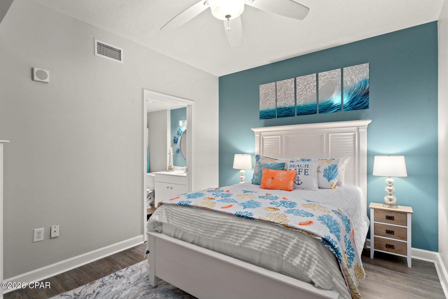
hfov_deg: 90.3
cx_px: 224
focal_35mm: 18
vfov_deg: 67.7
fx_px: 223
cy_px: 150
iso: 400
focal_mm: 17.9
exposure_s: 1/2
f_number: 8
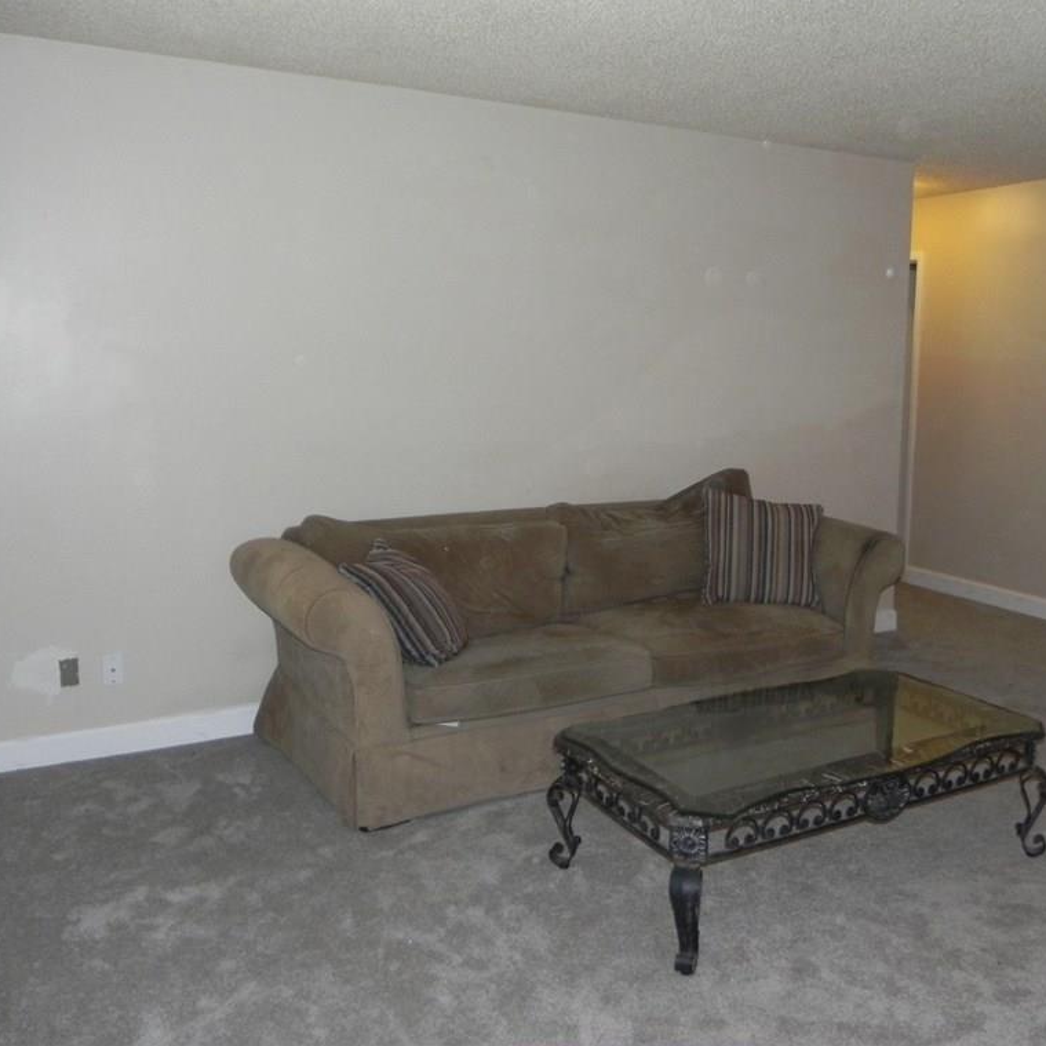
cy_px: 518
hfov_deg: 51.9
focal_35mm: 31
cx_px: 667
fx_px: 1060
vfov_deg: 52.5
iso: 200
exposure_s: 1/30
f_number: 2.8
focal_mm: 4.6
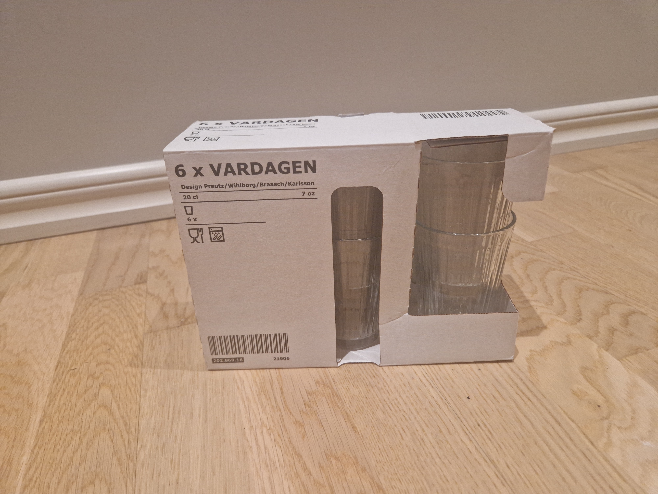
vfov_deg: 58.9
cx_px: 329
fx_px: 437
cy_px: 247
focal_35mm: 23
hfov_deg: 73.9
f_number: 1.8
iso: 80
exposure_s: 1/100
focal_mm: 5.4
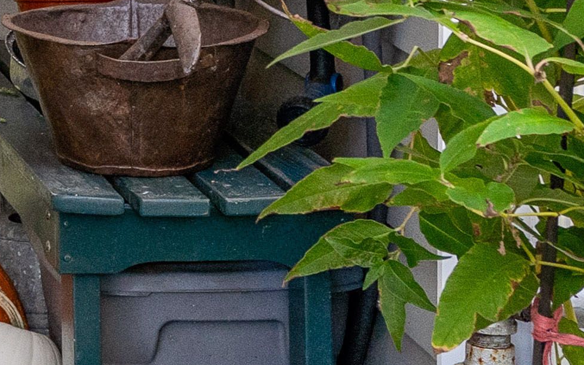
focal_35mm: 218
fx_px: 3470
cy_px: -369
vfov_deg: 5.9
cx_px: -451
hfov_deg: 9.2
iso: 640
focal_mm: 35
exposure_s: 1/125
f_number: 5
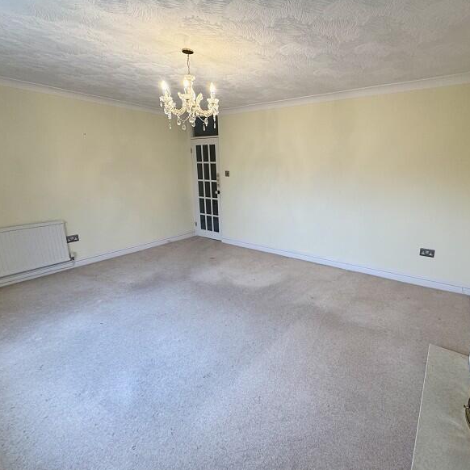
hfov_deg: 83.0
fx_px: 261
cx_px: 281
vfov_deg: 84.0
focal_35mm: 17
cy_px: 232
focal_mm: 2.22
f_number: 2.2
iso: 160
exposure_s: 1/100
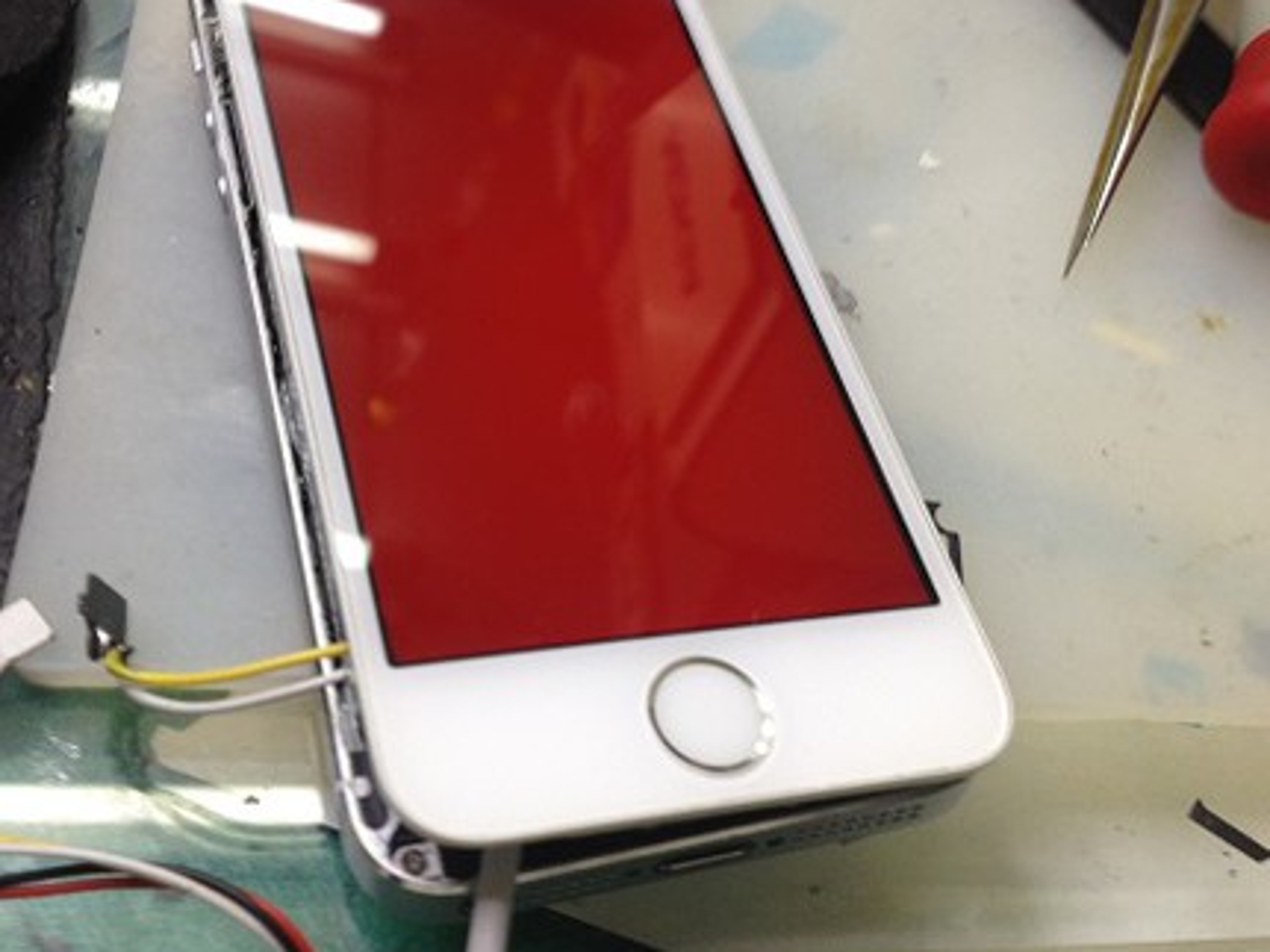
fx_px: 1907
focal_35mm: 52
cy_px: 318
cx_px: 610
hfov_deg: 36.8
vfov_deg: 27.8
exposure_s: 1/30
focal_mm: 4.28
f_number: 2.4
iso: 50
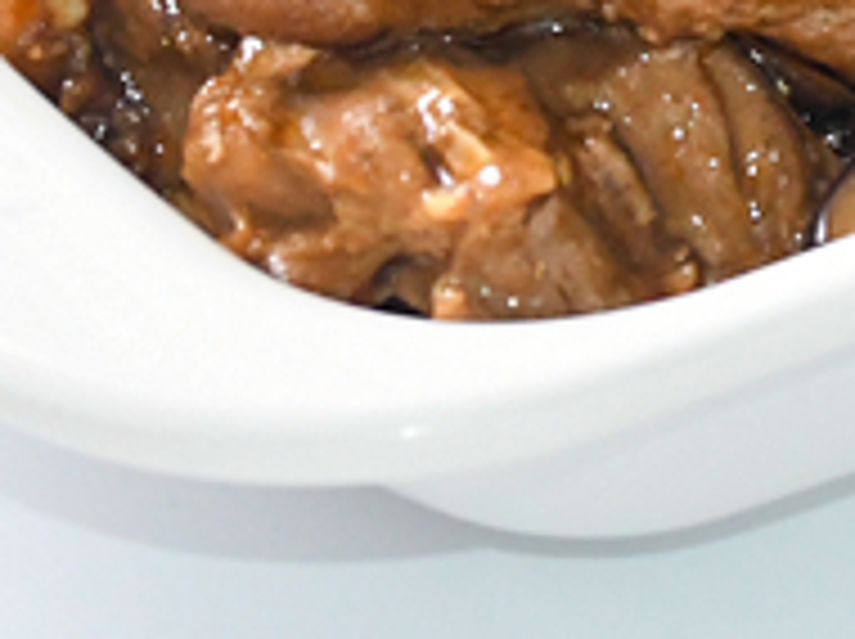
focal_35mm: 350
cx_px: 1143
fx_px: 8634
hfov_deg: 5.6
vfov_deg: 4.2
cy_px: -477
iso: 2500
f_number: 5.6
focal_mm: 46
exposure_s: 1/160
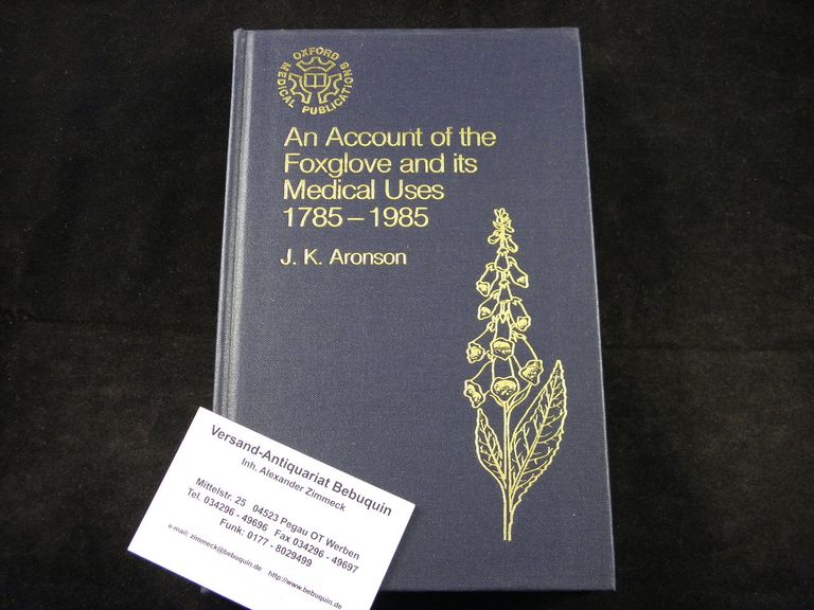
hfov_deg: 49.0
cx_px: 407
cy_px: 305
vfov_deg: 37.7
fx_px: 894
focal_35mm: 38
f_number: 3.7
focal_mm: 6.8
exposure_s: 1/20
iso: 200
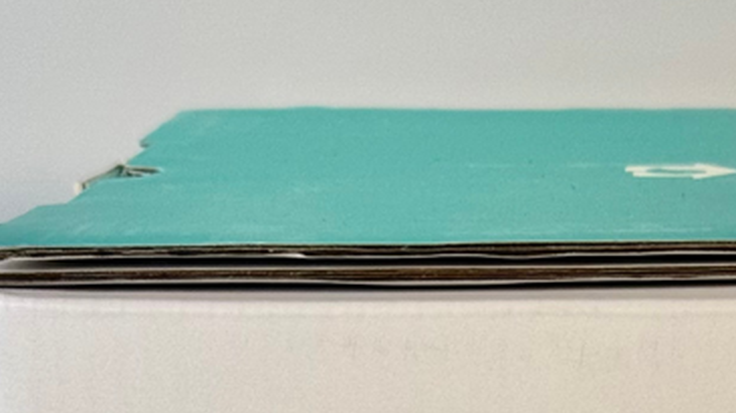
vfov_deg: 6.6
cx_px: 676
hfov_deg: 12.4
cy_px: 1076
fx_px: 3355
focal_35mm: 172
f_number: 1.78
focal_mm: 6.76
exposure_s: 1/463
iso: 64
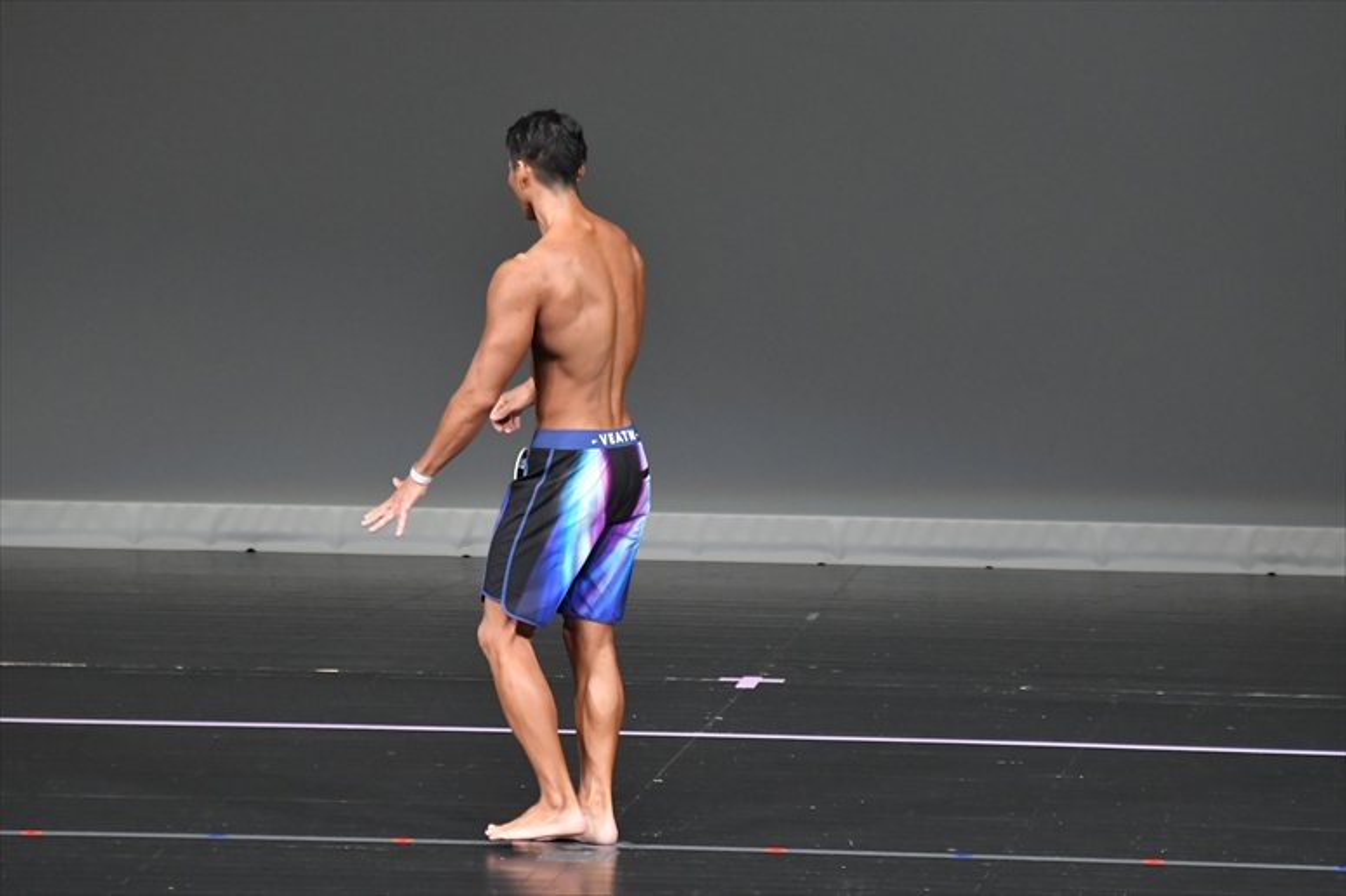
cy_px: 448
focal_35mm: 315
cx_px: 673
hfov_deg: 6.5
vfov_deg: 4.4
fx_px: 11772
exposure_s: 1/400
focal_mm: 210
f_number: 5.6
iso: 5000
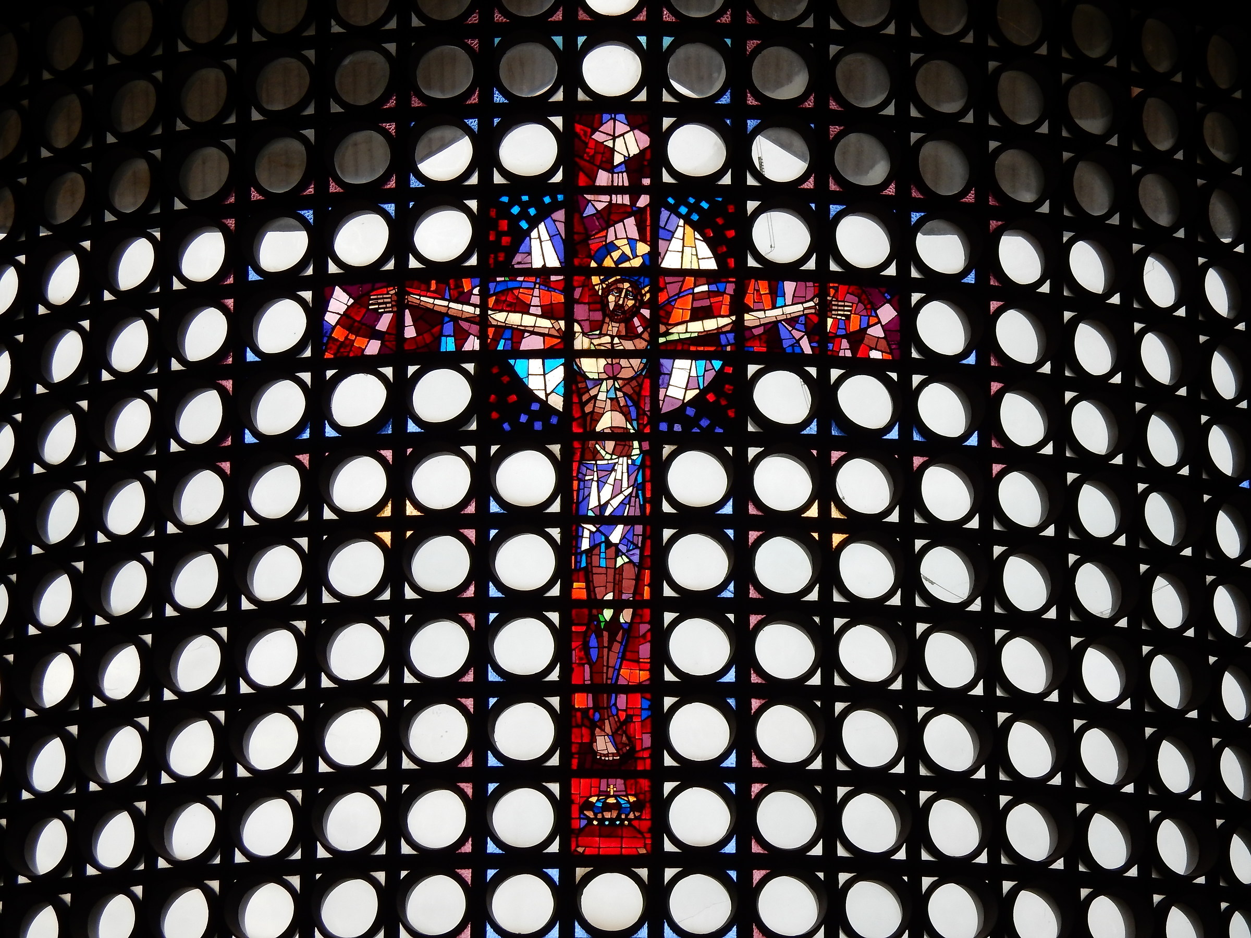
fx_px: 4228
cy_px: 469
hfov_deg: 16.8
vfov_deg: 12.7
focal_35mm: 117
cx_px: 626
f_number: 5.6
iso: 125
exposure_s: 1/200
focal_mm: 20.9
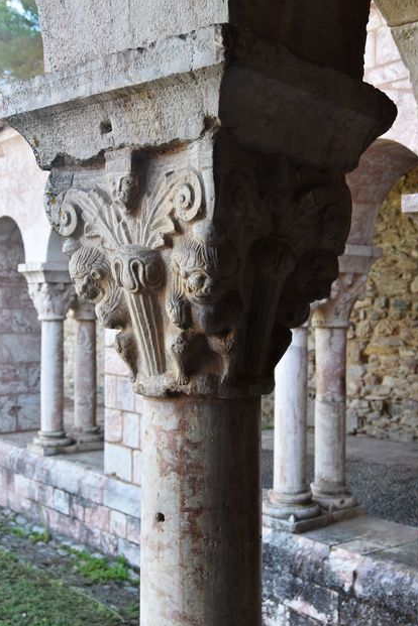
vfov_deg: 44.5
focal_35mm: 44
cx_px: 215
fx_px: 766
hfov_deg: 30.5
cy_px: 294
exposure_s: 1/160
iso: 400
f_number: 6.3
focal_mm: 26
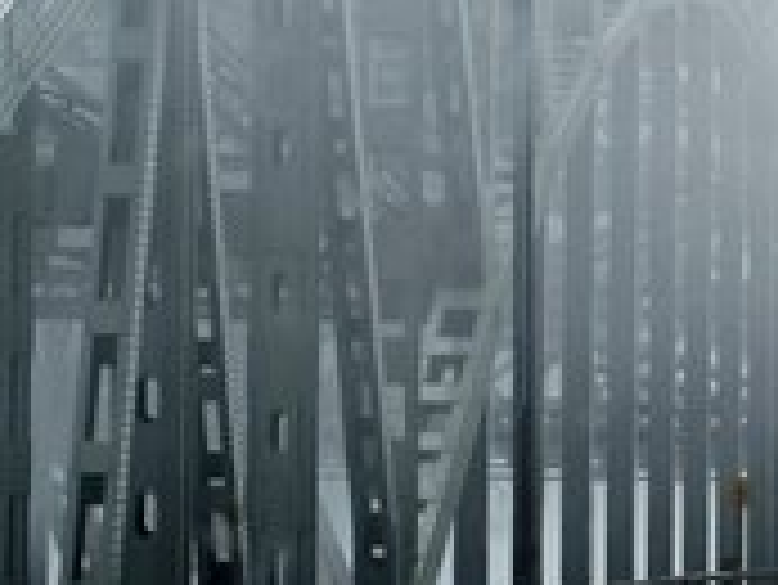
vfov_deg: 4.0
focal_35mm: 374
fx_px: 8412
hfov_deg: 5.3
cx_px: 747
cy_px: 9
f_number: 5
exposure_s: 1/1000
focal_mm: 28.8
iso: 100
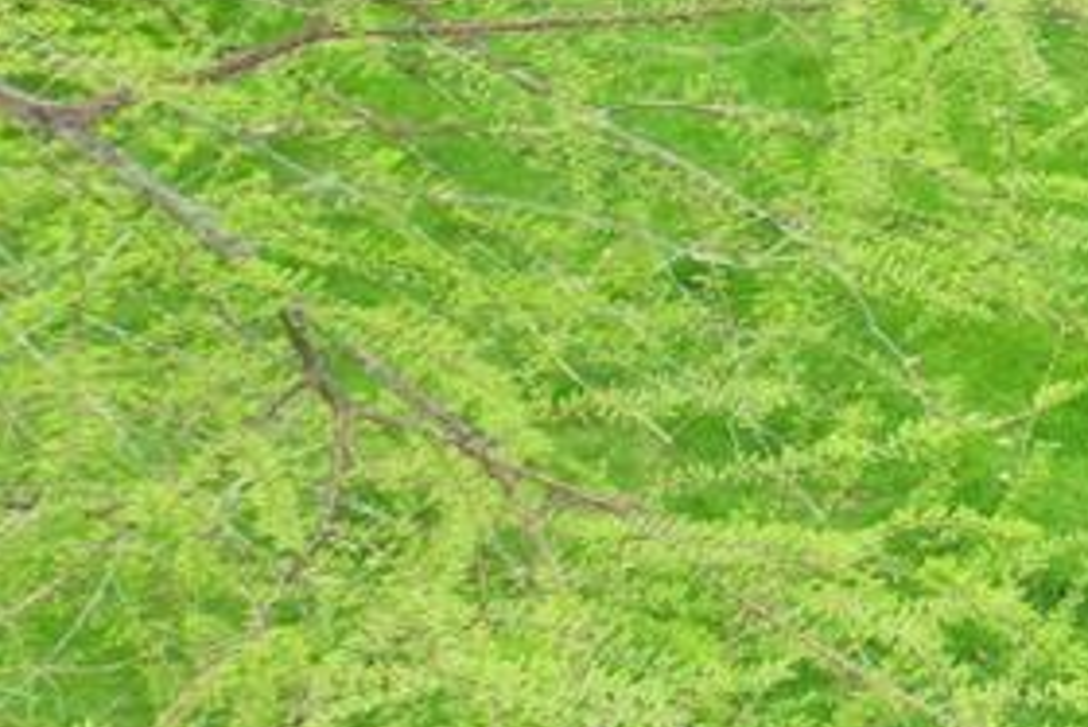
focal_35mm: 150
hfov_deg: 10.9
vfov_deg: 9.1
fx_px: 4535
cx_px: 2844
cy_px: -128
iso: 100
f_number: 3.5
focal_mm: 10.26
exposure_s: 1/80
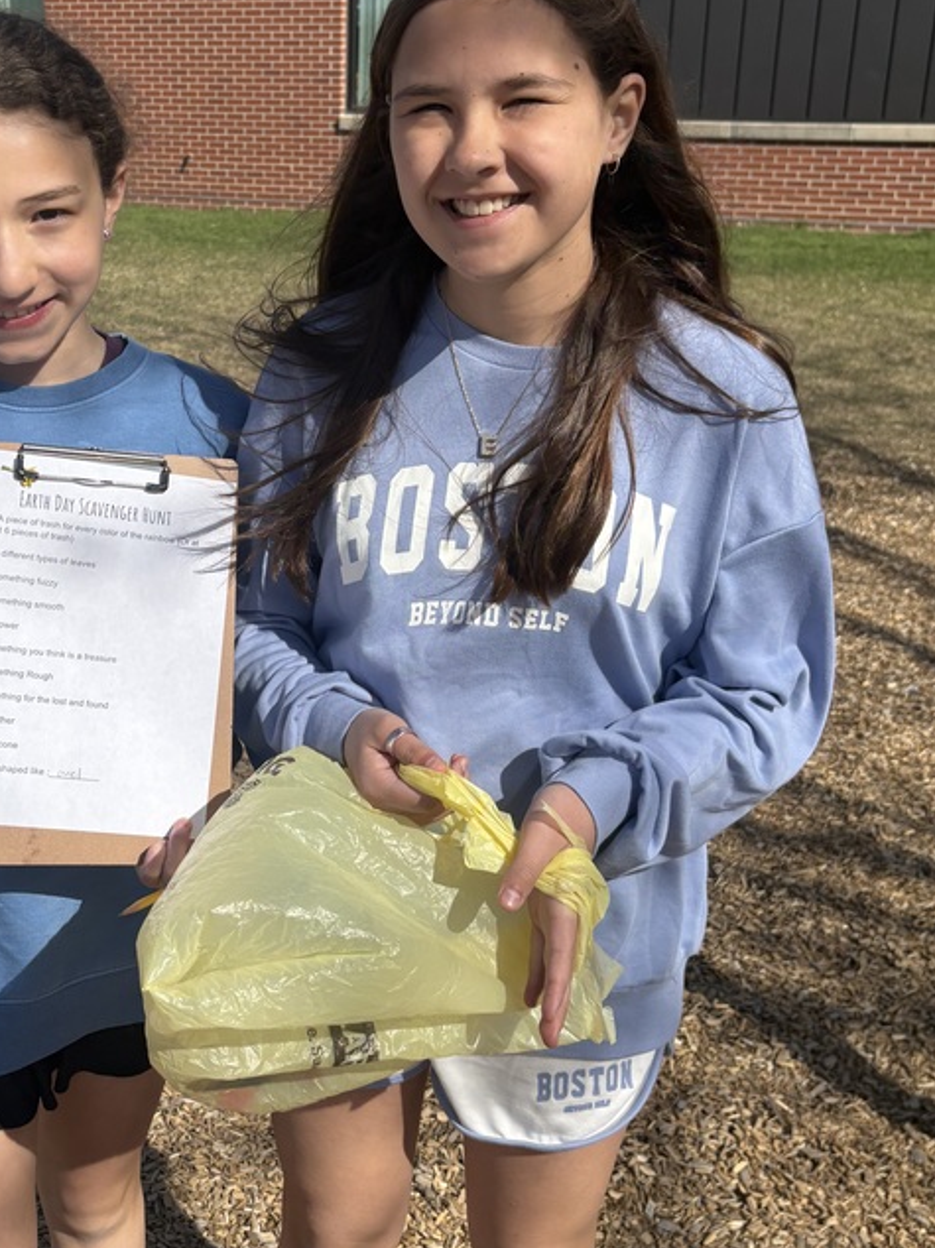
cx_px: 305
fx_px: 1514
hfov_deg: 34.0
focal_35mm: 42
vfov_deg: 44.8
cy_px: 589
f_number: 1.6
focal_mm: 5.96
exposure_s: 1/4608
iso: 50
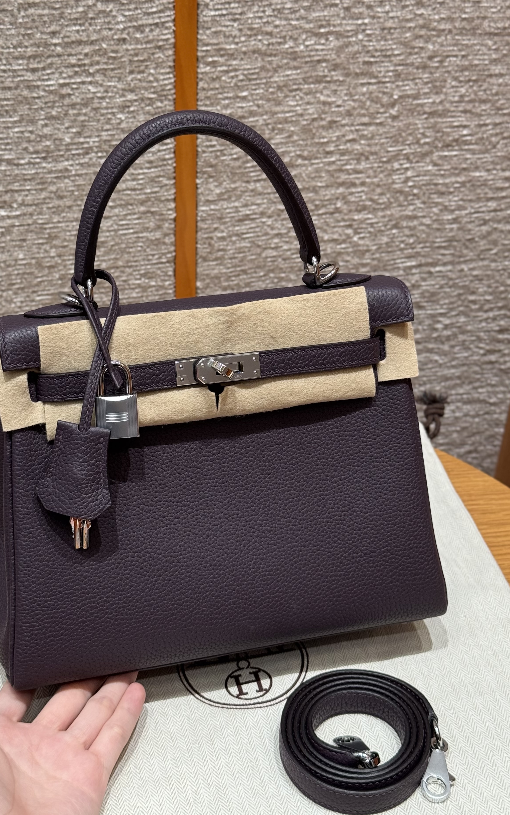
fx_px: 1134
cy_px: 407
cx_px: 221
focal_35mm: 51
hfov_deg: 25.3
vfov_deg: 39.6
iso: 100
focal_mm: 6.76
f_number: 1.78
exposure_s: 1/72
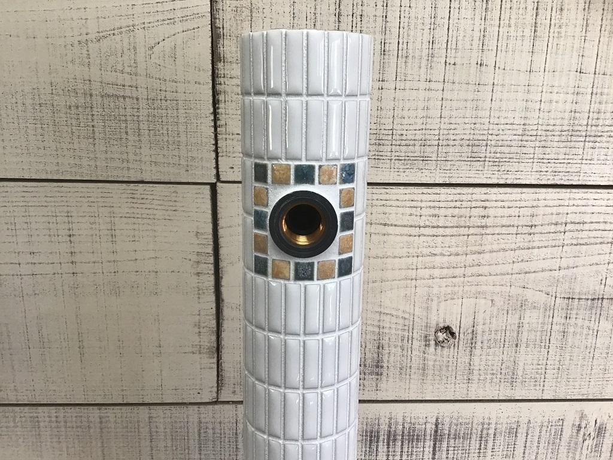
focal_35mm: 31
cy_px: 230
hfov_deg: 58.4
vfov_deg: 45.4
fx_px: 549
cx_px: 306
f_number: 2.4
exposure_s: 1/30
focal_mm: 3.3
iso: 32
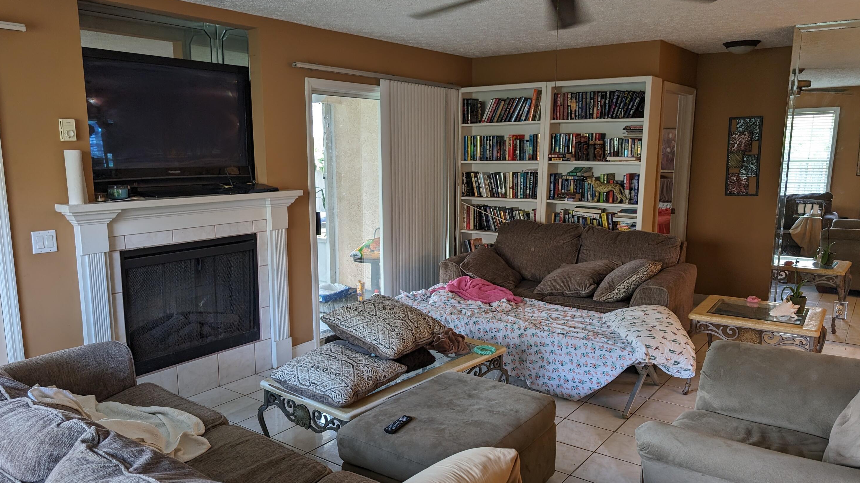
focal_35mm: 27
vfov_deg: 42.9
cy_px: 260
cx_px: 418
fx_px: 616
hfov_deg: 69.8
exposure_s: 1/60
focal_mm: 6.9
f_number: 1.68
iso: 107
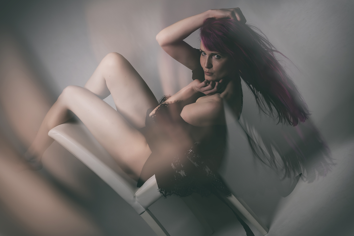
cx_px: 177
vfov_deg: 30.5
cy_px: 118
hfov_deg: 44.5
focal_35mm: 44
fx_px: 433
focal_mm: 44
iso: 200
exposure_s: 1/200
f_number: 14
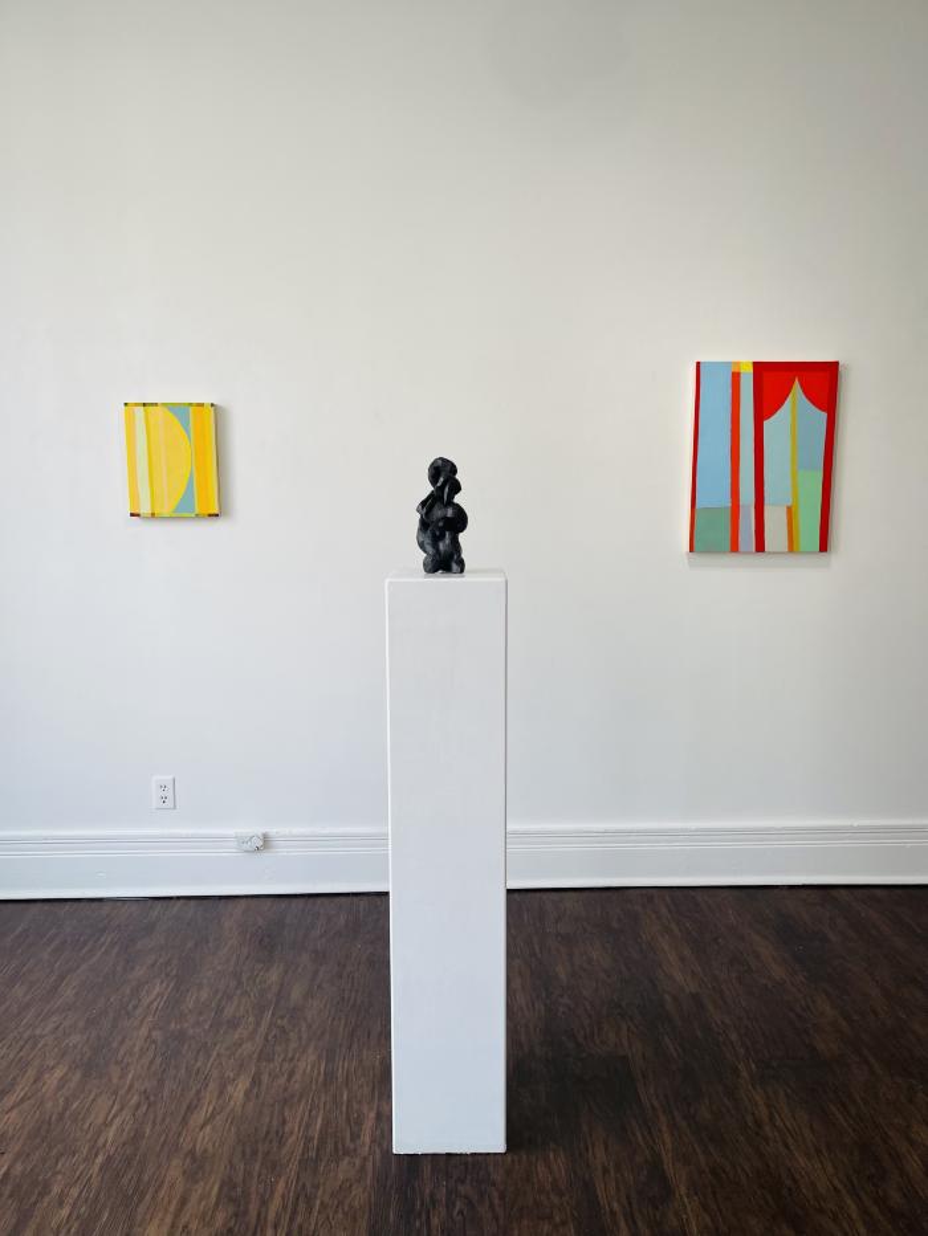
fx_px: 893
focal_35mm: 25
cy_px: 618
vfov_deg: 69.4
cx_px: 464
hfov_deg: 54.9
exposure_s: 1/297
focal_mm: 5.1
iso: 32
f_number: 1.6
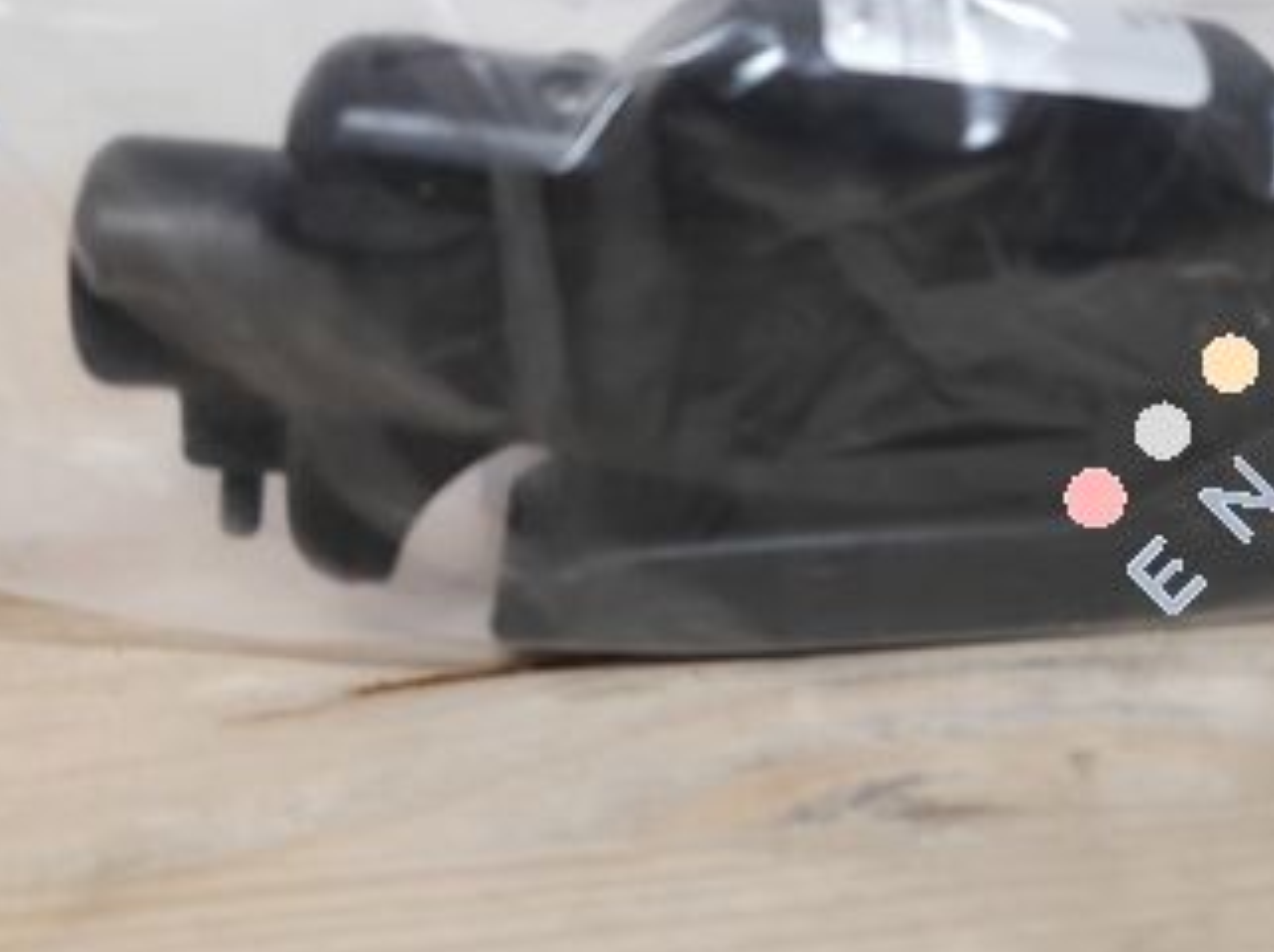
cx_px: 833
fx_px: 1434
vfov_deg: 36.4
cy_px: 323
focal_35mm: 39
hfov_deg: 47.3
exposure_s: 1/30
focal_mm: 4.6
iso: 250
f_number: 2
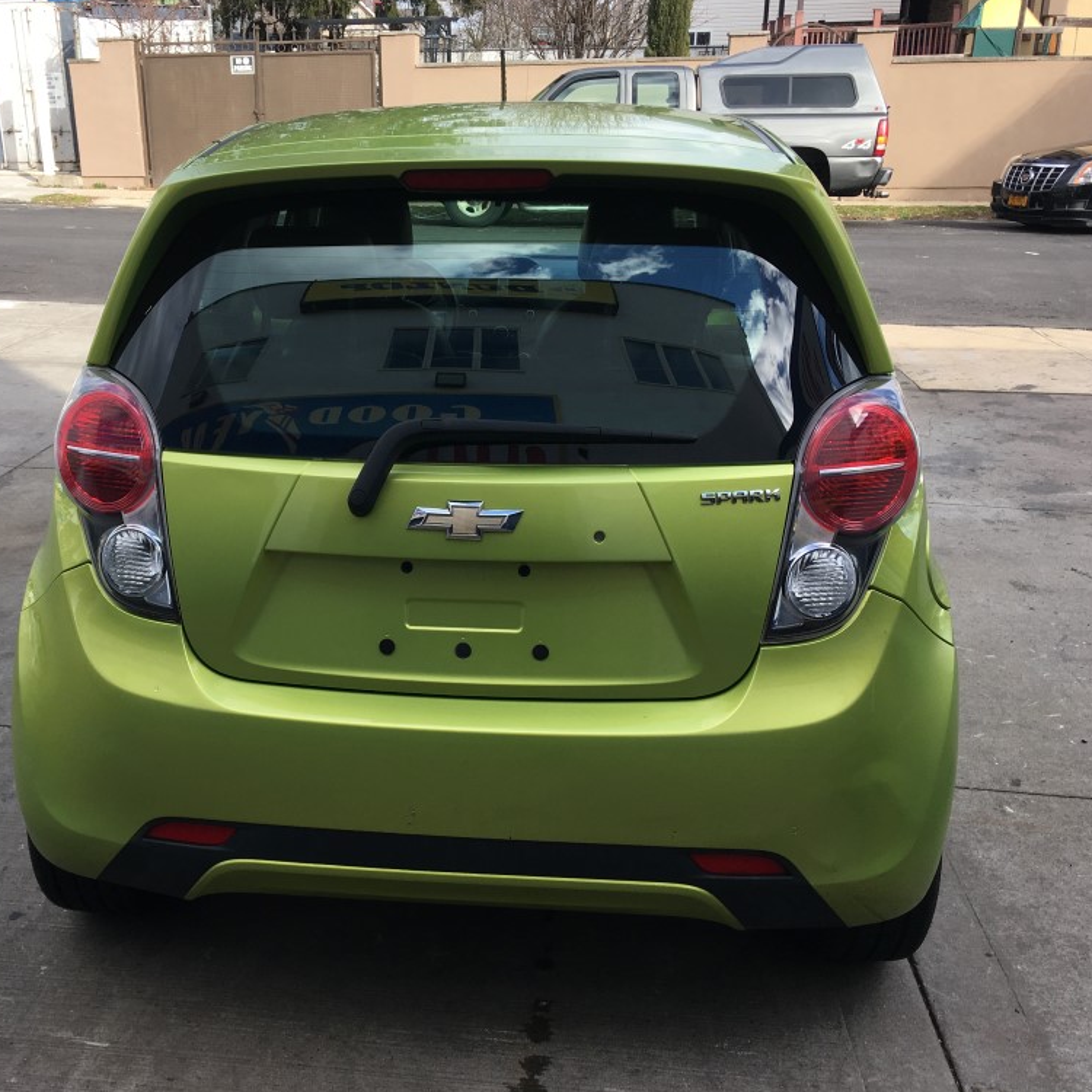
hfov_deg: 46.7
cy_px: 546
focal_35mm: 35
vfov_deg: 47.2
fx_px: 1249
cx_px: 399
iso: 25
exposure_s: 1/434
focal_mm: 4.15
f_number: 2.2
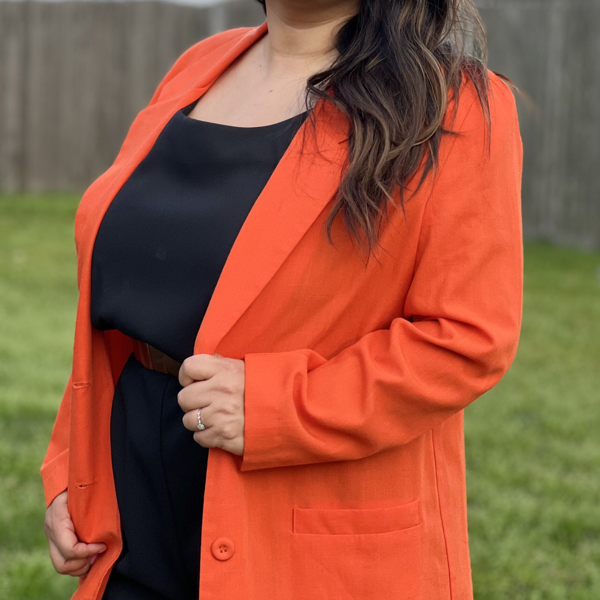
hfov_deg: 17.2
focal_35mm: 101
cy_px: 195
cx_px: 279
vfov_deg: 17.2
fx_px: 1981
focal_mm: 9
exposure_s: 1/121
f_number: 2.8
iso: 160
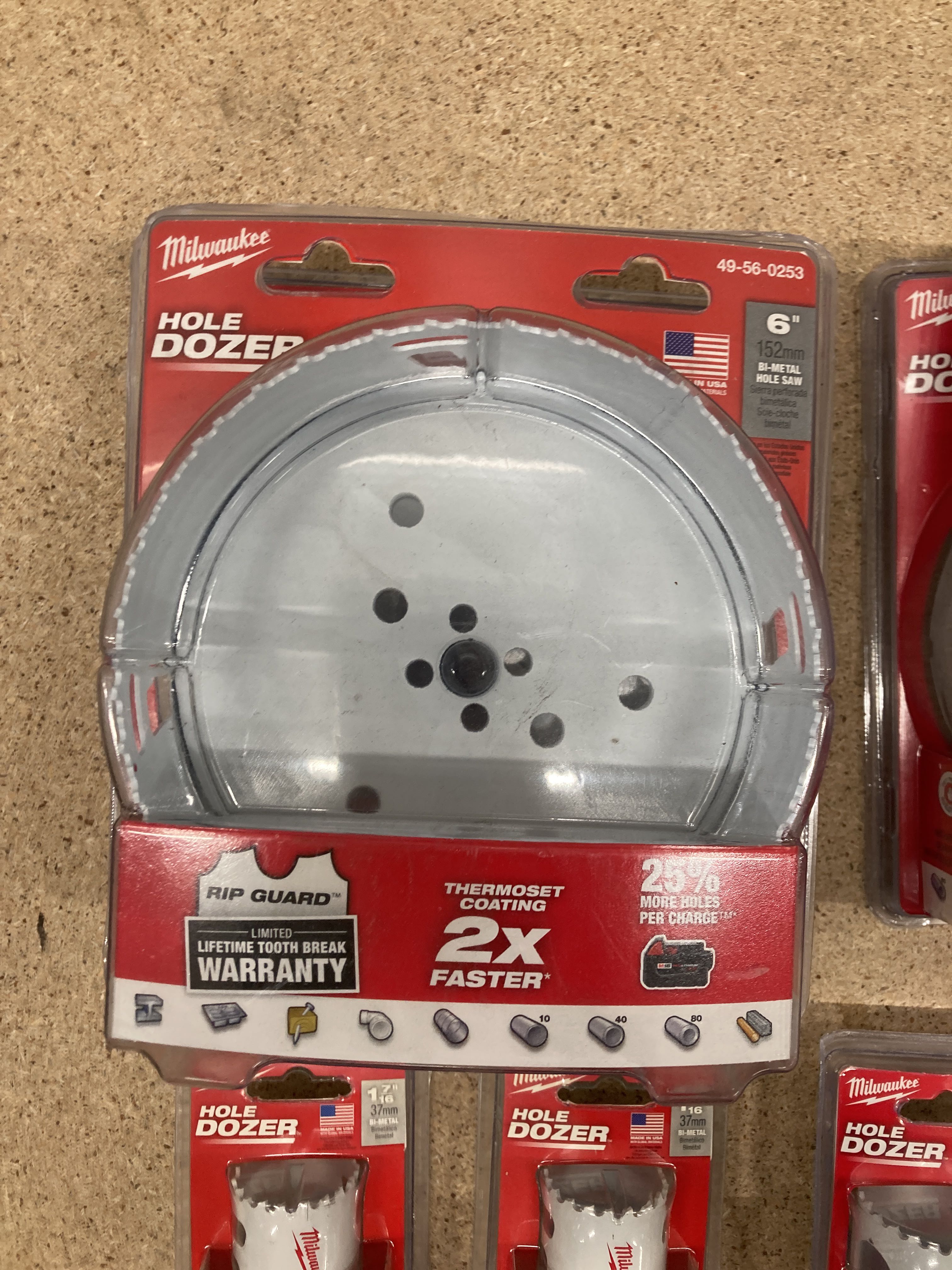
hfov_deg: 49.7
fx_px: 1027
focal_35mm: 28
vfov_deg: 63.4
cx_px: 476
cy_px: 635
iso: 80
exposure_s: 1/119
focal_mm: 3.99
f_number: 1.8
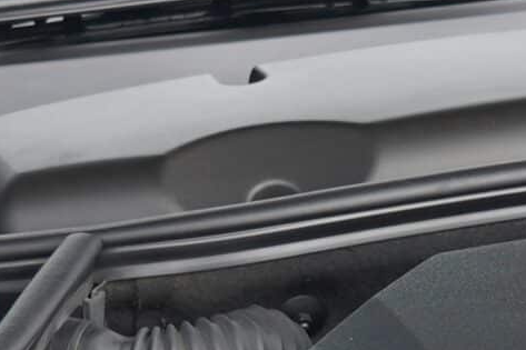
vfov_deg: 5.0
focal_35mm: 276
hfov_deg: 7.3
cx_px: 780
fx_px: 4031
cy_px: 403
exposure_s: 1/60
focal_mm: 34
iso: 125
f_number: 4
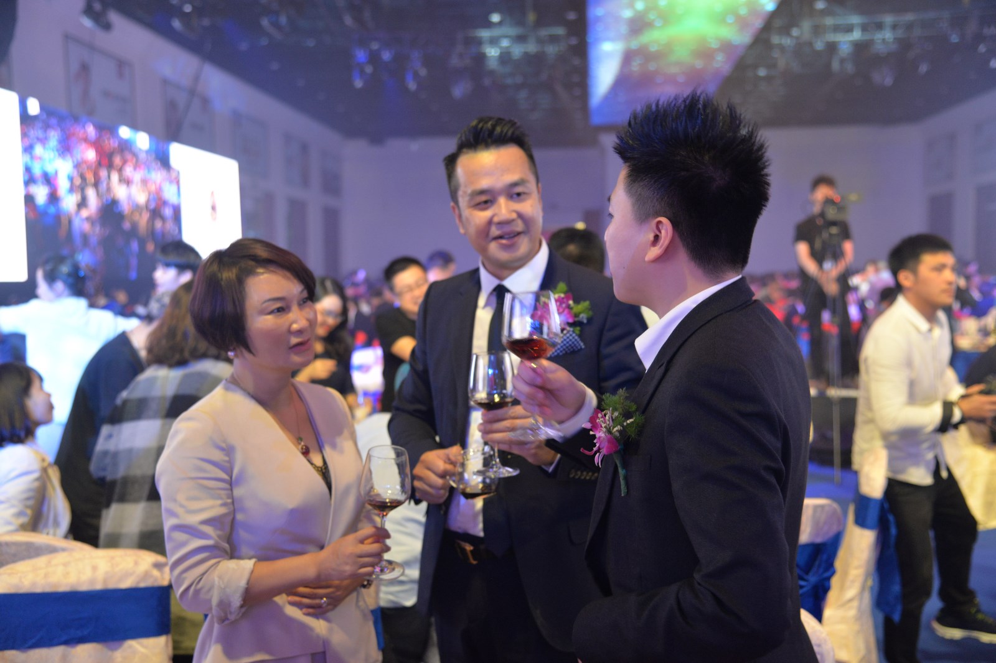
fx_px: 1272
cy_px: 332
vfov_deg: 29.2
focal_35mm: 46
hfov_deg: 42.8
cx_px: 498
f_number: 4
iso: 1600
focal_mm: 46
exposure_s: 1/60
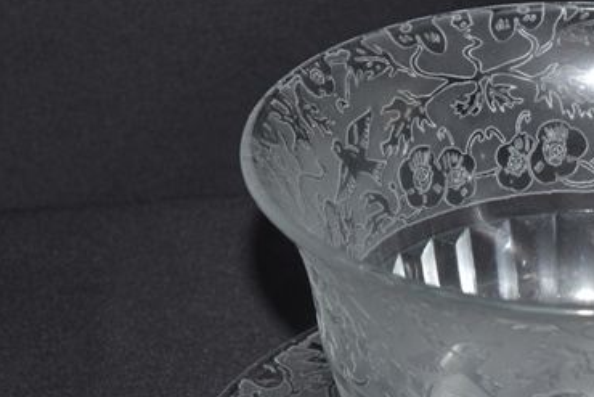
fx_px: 2674
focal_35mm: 162
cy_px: 422
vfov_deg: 8.4
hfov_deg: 12.4
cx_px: 697
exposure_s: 1/60
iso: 100
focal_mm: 40
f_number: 8
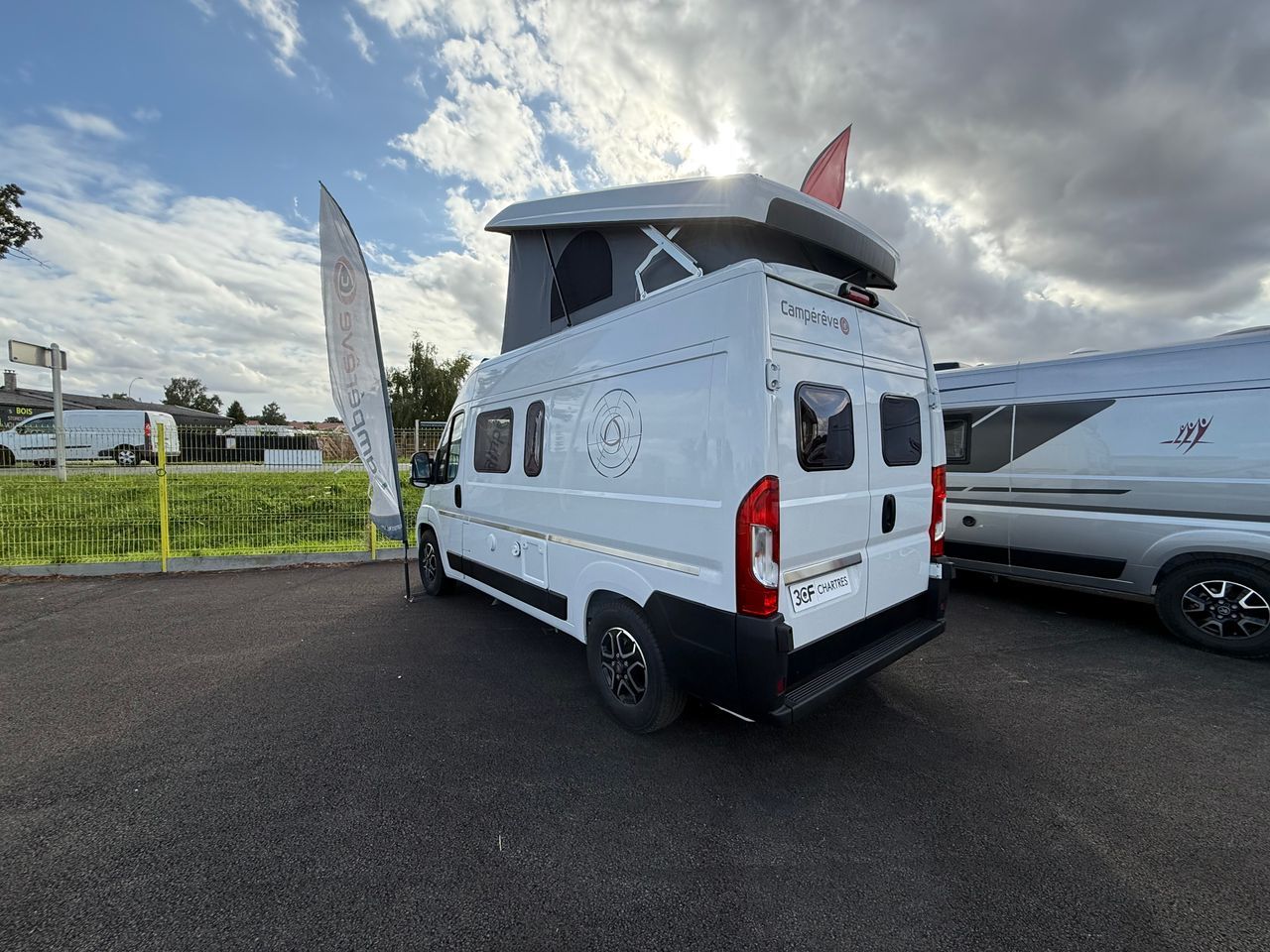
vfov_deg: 85.7
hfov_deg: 102.1
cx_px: 635
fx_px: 514
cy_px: 476
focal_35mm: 14
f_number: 2.2
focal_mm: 2.22
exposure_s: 1/1497
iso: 80
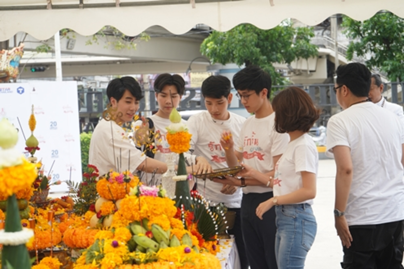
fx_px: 785
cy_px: 134
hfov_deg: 28.9
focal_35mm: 70
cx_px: 202
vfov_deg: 19.4
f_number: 6.3
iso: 200
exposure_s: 1/160
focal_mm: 70
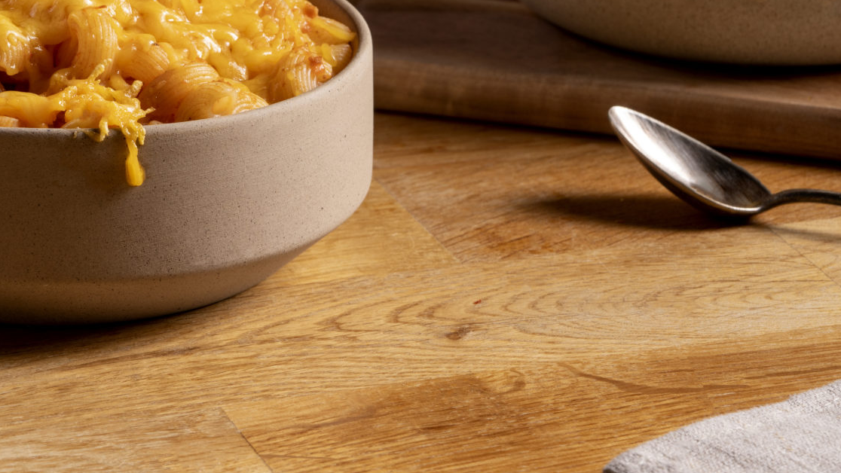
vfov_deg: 7.0
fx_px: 3858
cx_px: 155
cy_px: 70
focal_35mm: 173
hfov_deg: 12.4
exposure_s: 1/200
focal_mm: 90
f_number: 11
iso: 200
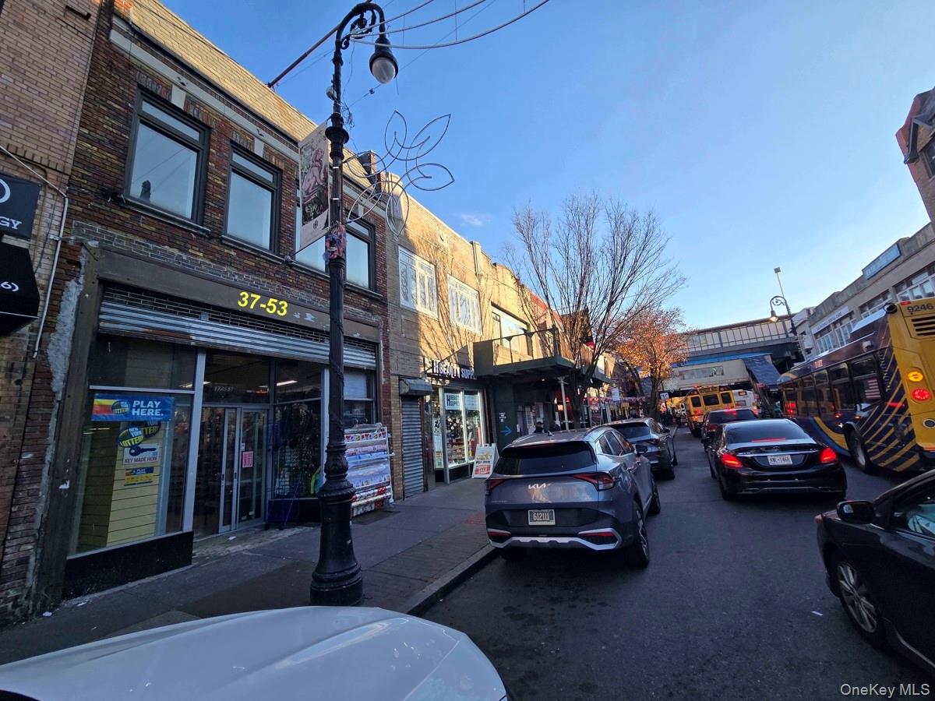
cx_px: 468
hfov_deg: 106.2
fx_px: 351
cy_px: 350
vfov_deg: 89.9
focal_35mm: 13
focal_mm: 2.2
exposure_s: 1/805
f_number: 2.2
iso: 50
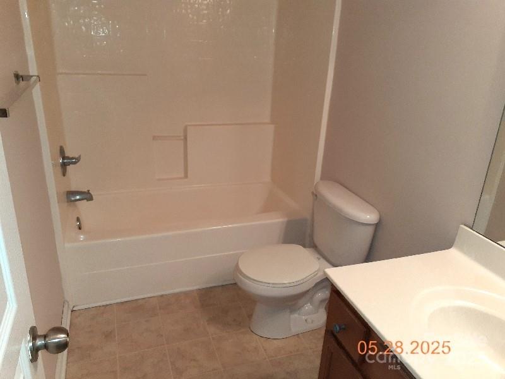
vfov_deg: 51.4
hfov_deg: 65.3
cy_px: 190
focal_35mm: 27
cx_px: 252
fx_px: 394
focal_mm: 3.6
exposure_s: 1/60
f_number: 1.9
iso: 200
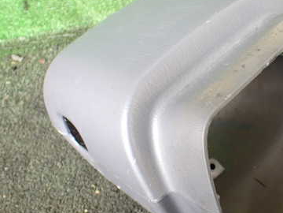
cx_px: 223
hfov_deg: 37.0
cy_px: 115
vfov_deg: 29.1
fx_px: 409
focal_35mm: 50
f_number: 2.3
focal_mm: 5.4
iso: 800
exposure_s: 1/60
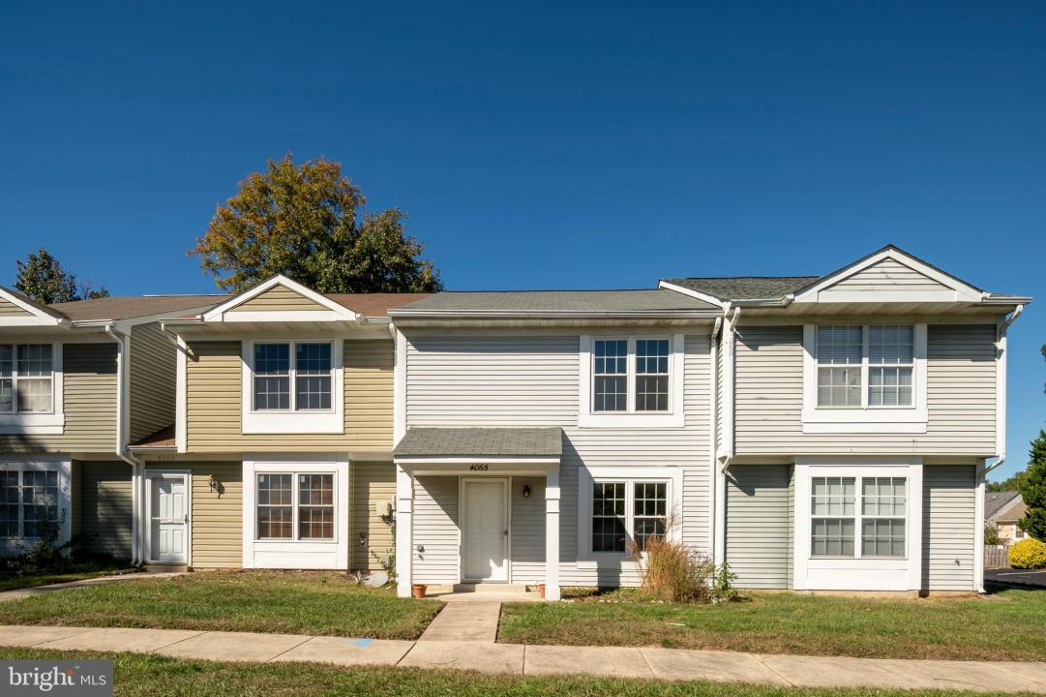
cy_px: 348
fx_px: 552
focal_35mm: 19
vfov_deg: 64.5
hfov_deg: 86.9
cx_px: 523
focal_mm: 19
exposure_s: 1/200
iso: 200
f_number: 16
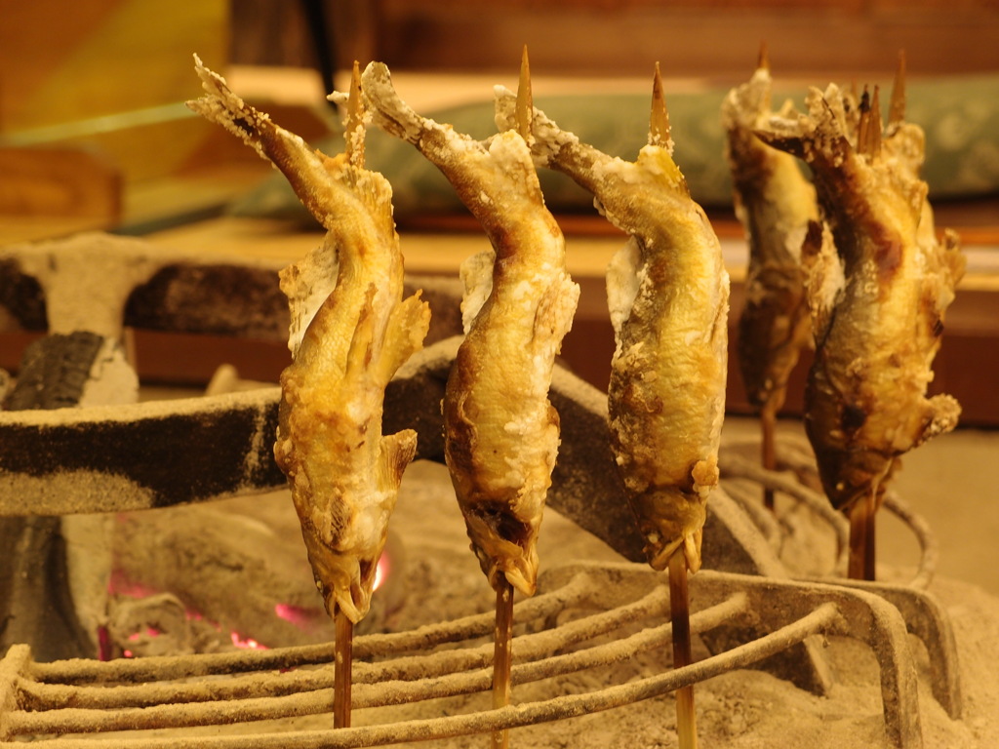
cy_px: 374
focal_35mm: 112
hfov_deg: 17.6
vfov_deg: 13.2
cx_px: 500
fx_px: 3232
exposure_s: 2
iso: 100
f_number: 3.2
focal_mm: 24
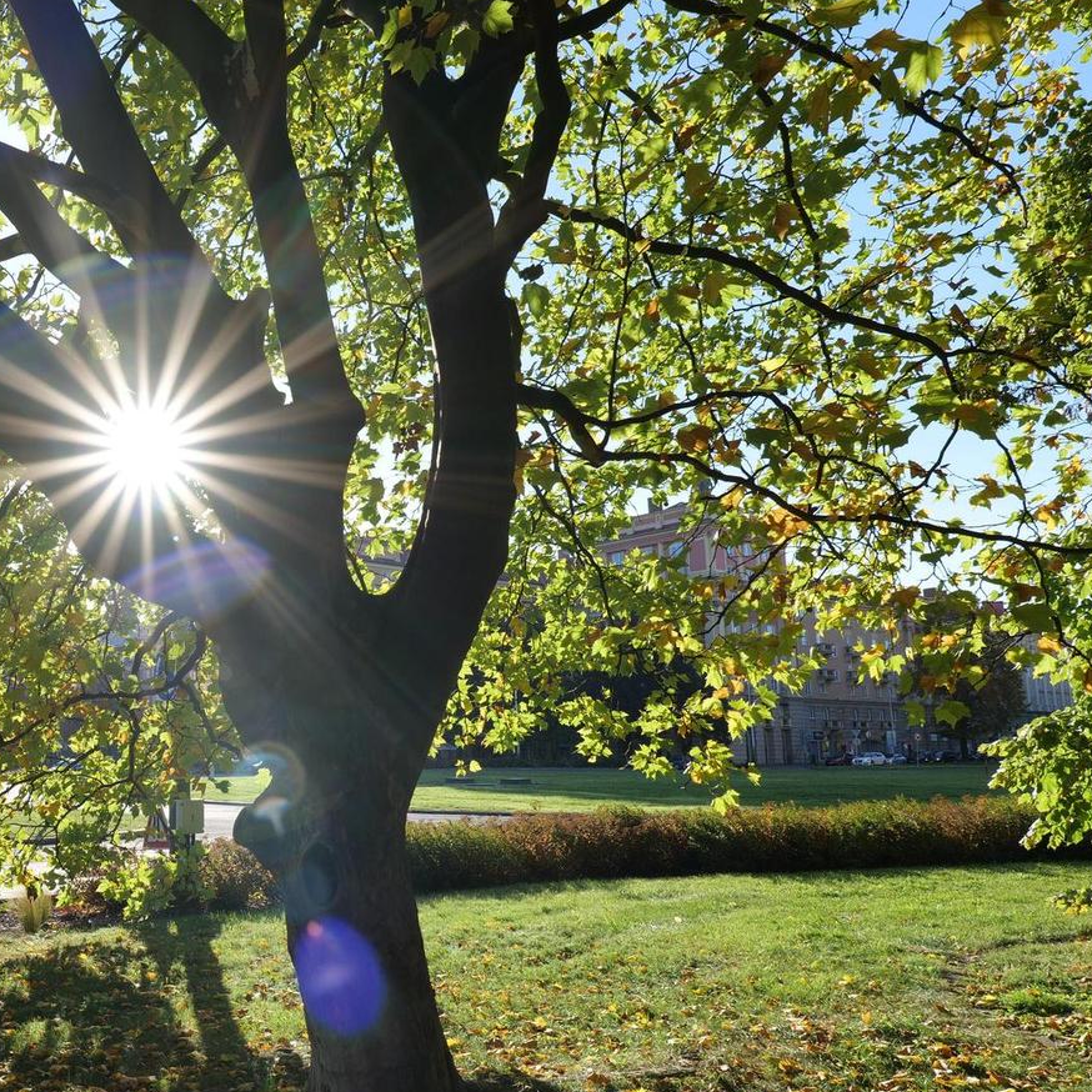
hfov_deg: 53.2
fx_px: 999
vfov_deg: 57.0
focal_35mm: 28
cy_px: 637
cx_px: 207
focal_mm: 18
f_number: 10
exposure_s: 1/60
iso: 100
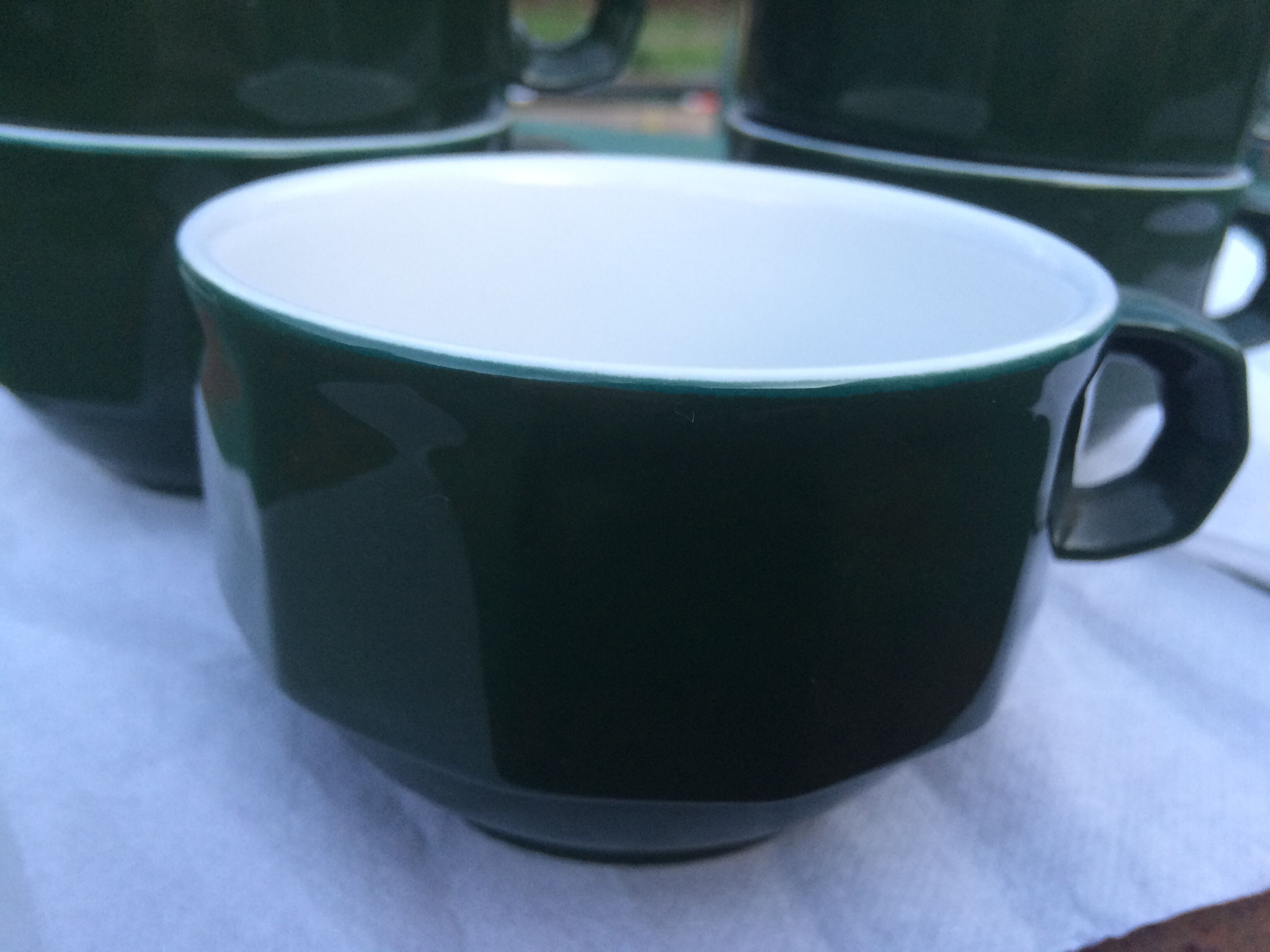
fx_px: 1064
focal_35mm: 29
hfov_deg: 61.7
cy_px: 476
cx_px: 635
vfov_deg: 48.2
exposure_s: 1/33
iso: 125
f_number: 2.2
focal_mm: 4.15
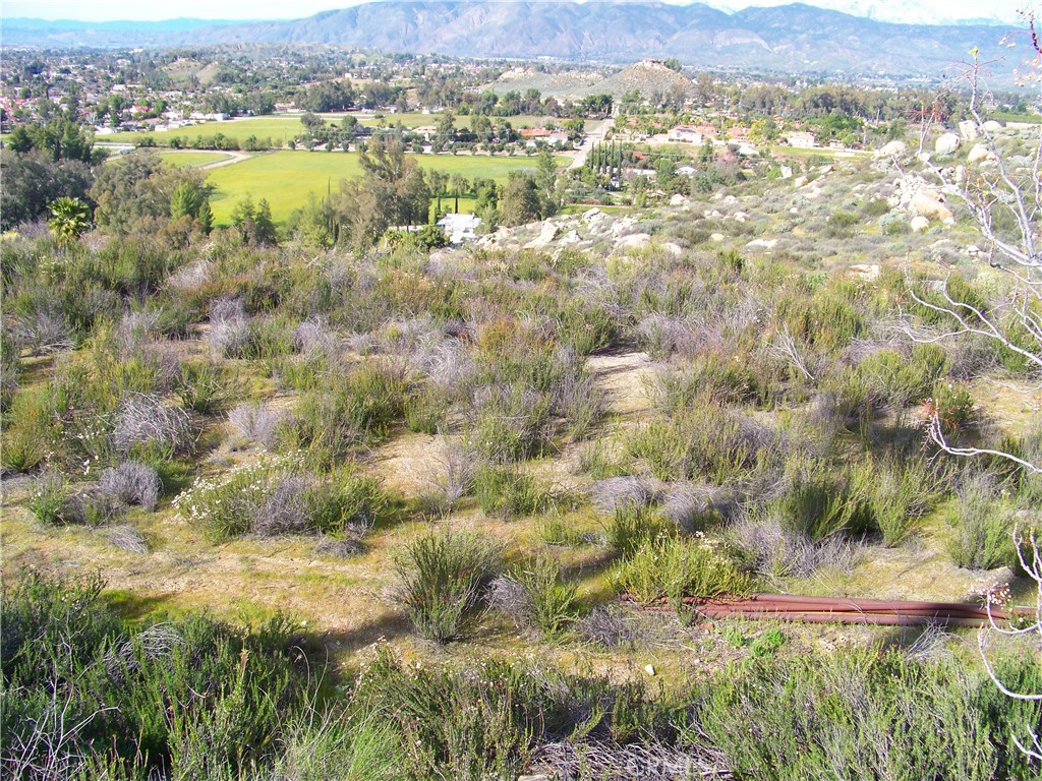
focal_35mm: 33
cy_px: 390
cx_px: 521
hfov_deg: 55.4
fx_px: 993
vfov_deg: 42.9
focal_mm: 5.85
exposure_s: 1/320
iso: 64
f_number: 3.6
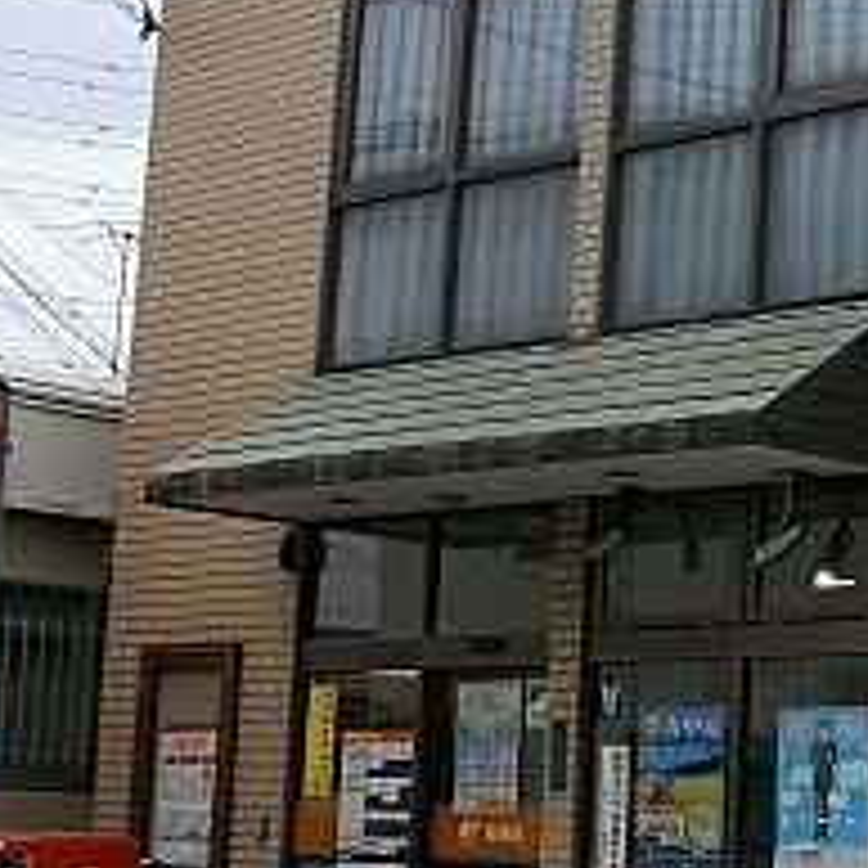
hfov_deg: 17.6
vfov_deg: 18.5
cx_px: 1034
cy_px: 369
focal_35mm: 94
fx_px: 2667
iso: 80
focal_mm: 5.7
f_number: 2.9
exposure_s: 1/489
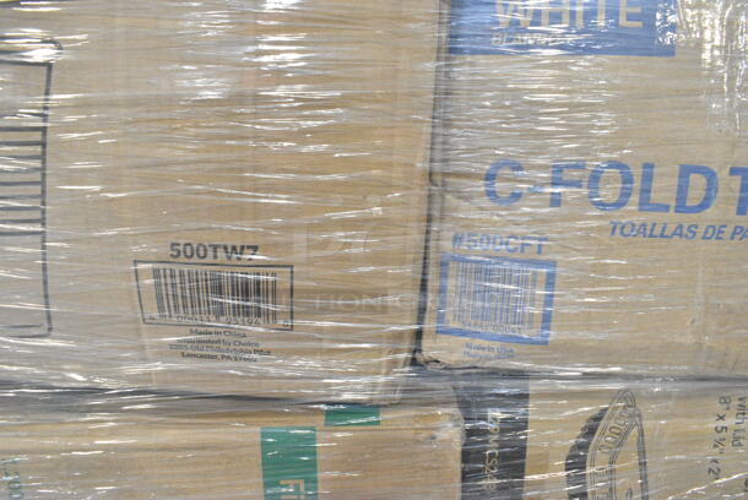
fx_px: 562
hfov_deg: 67.3
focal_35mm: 27
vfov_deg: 48.0
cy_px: 250
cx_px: 374
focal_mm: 18
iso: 6400
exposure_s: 1/200
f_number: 7.1
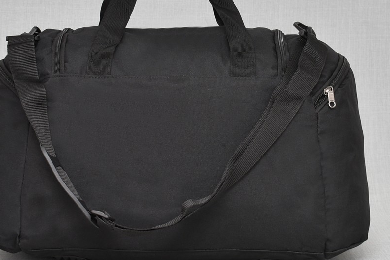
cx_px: 170
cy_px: 104
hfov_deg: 23.4
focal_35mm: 87
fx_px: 942
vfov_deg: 15.7
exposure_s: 1/60
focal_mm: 36
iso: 100
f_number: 5.6
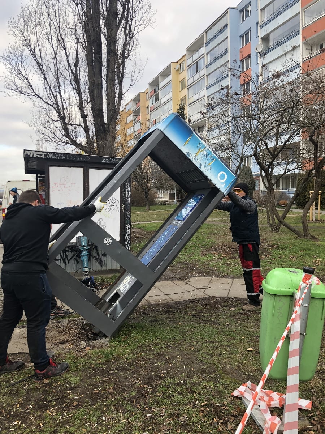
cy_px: 217
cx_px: 162
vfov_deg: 63.4
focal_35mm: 28
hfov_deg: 49.7
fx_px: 351
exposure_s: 1/222
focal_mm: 3.99
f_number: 1.8
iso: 20
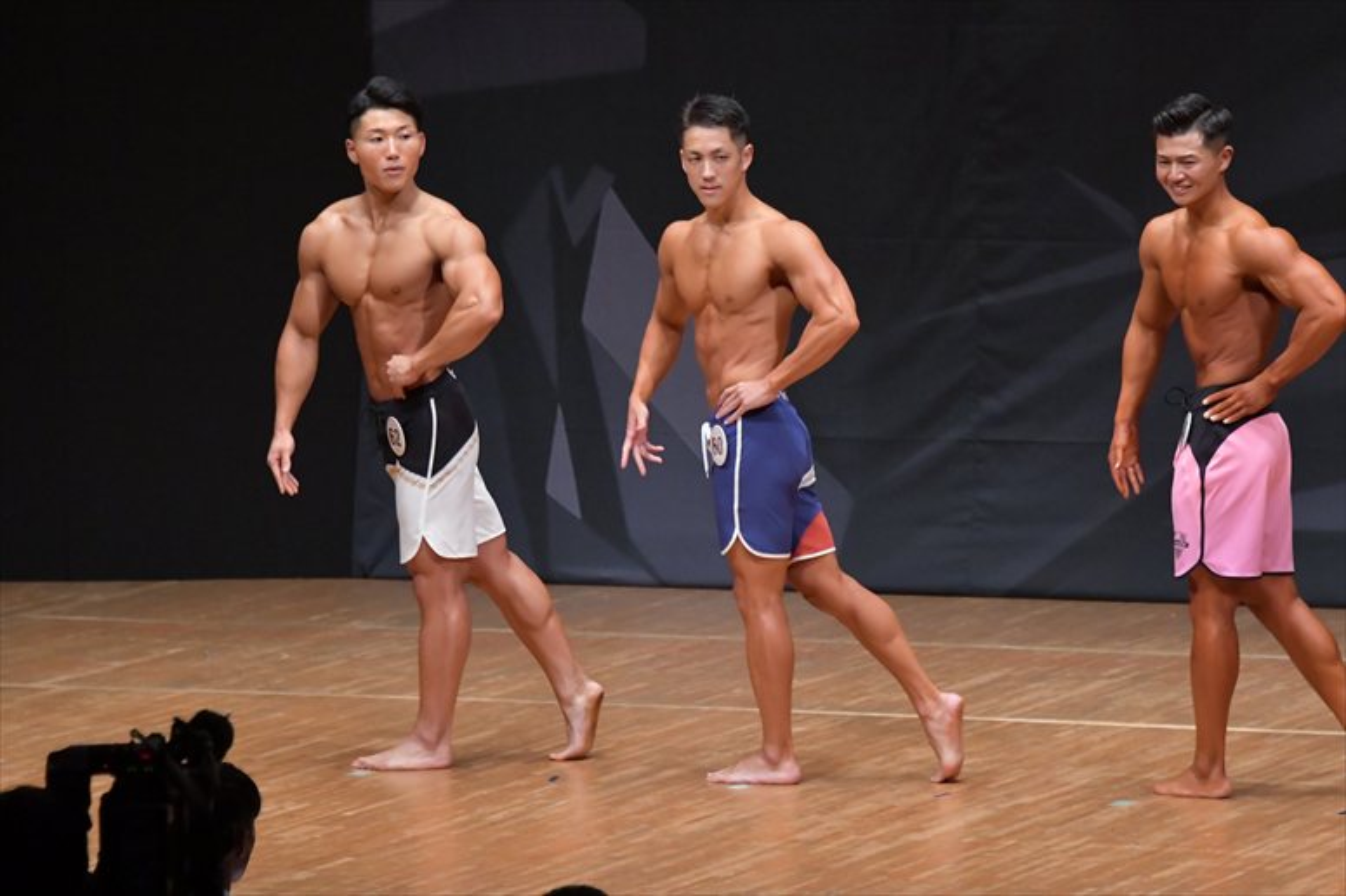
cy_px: 448
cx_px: 673
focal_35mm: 255
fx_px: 9530
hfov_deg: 8.1
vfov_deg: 5.4
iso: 6400
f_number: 5.6
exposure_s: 1/400
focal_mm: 170
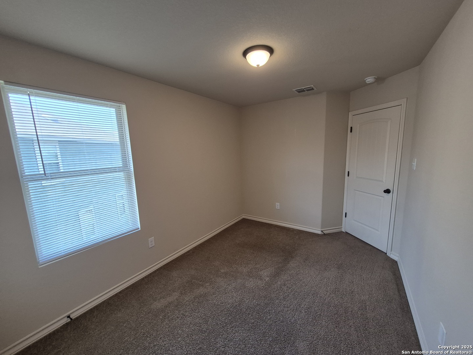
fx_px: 178
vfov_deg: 89.9
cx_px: 236
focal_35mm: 13
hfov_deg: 106.2
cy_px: 178
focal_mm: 1.74
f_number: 2.2
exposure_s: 1/60
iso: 80
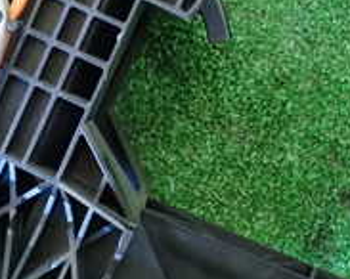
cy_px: 10
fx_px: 993
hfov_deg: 19.7
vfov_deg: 15.7
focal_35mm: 96
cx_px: 46
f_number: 2.3
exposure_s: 1/30
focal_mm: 5.4
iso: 640
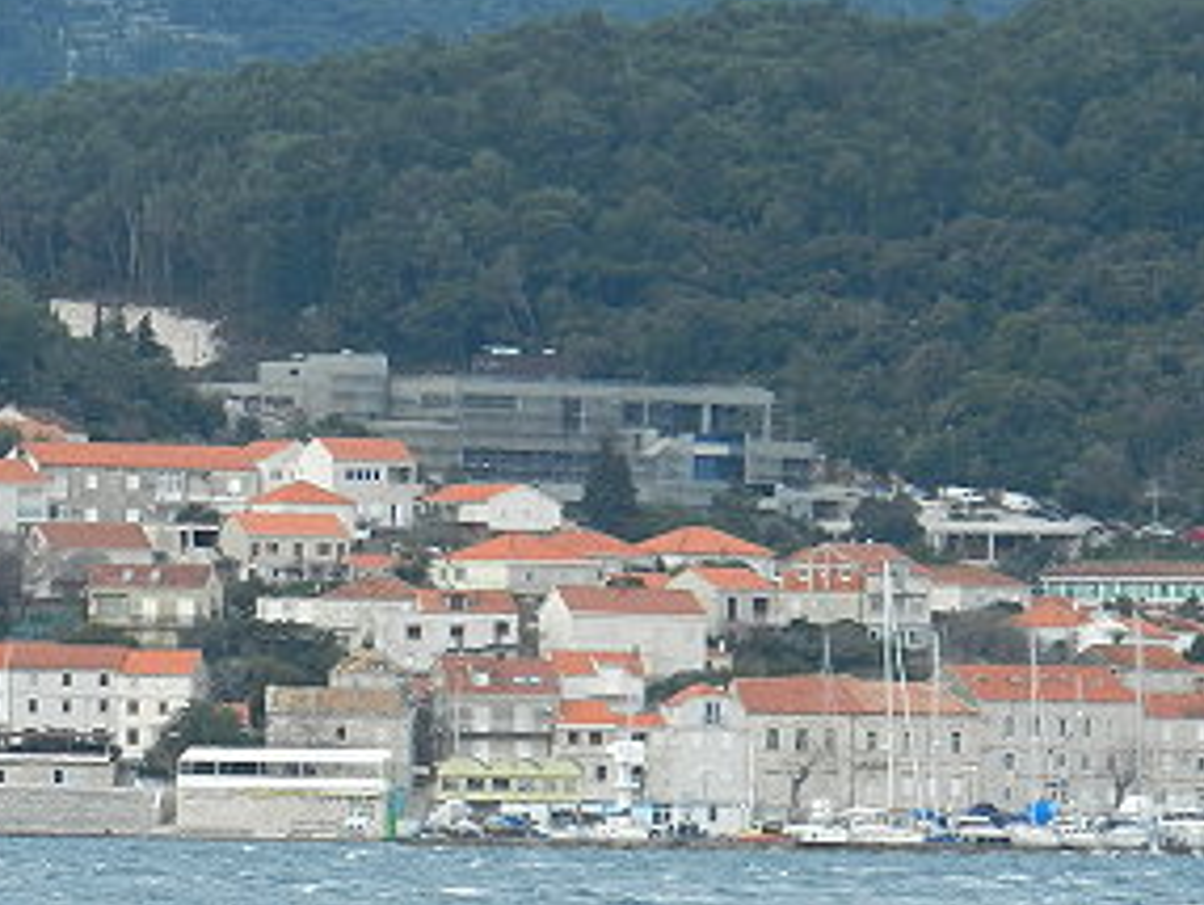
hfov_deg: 4.4
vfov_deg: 3.3
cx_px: 286
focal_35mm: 449
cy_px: 333
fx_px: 15630
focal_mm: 34
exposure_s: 1/400
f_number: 5.3
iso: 160
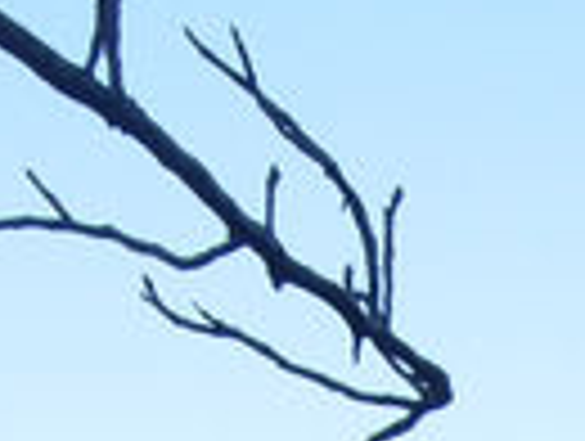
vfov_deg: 5.0
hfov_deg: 6.9
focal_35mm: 276
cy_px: 1557
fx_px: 4673
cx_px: 1220
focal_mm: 7.5
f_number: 5.4
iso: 50
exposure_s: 1/209
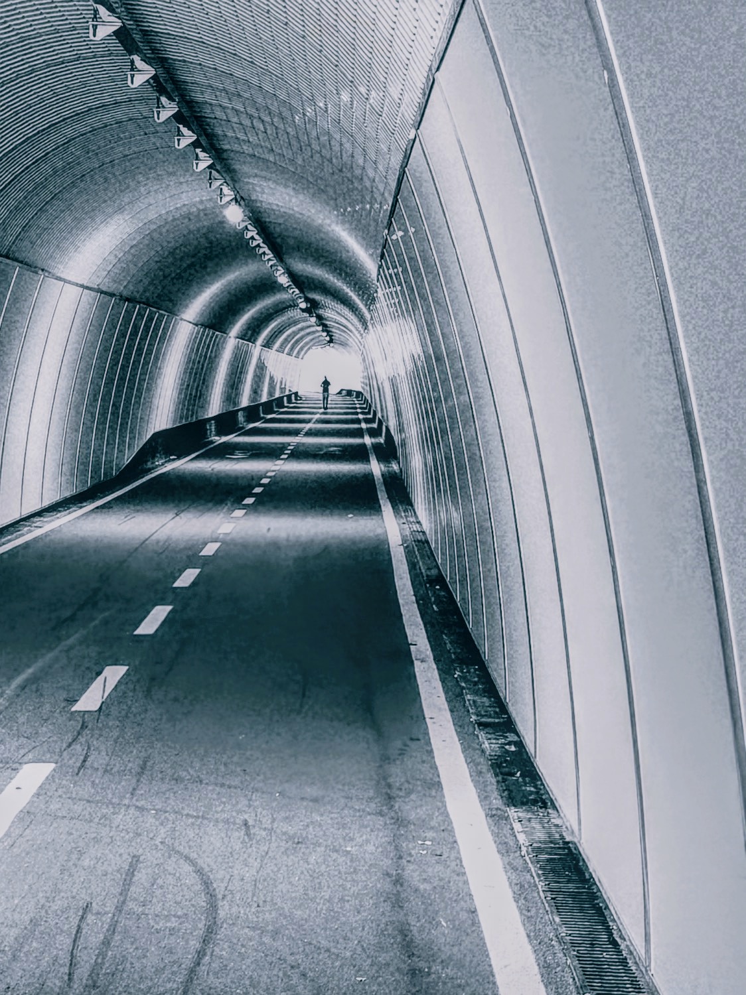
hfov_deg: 58.9
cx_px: 373
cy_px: 498
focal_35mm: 23
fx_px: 661
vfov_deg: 73.9
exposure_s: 1/61.7
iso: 800
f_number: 1.7
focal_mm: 6.3
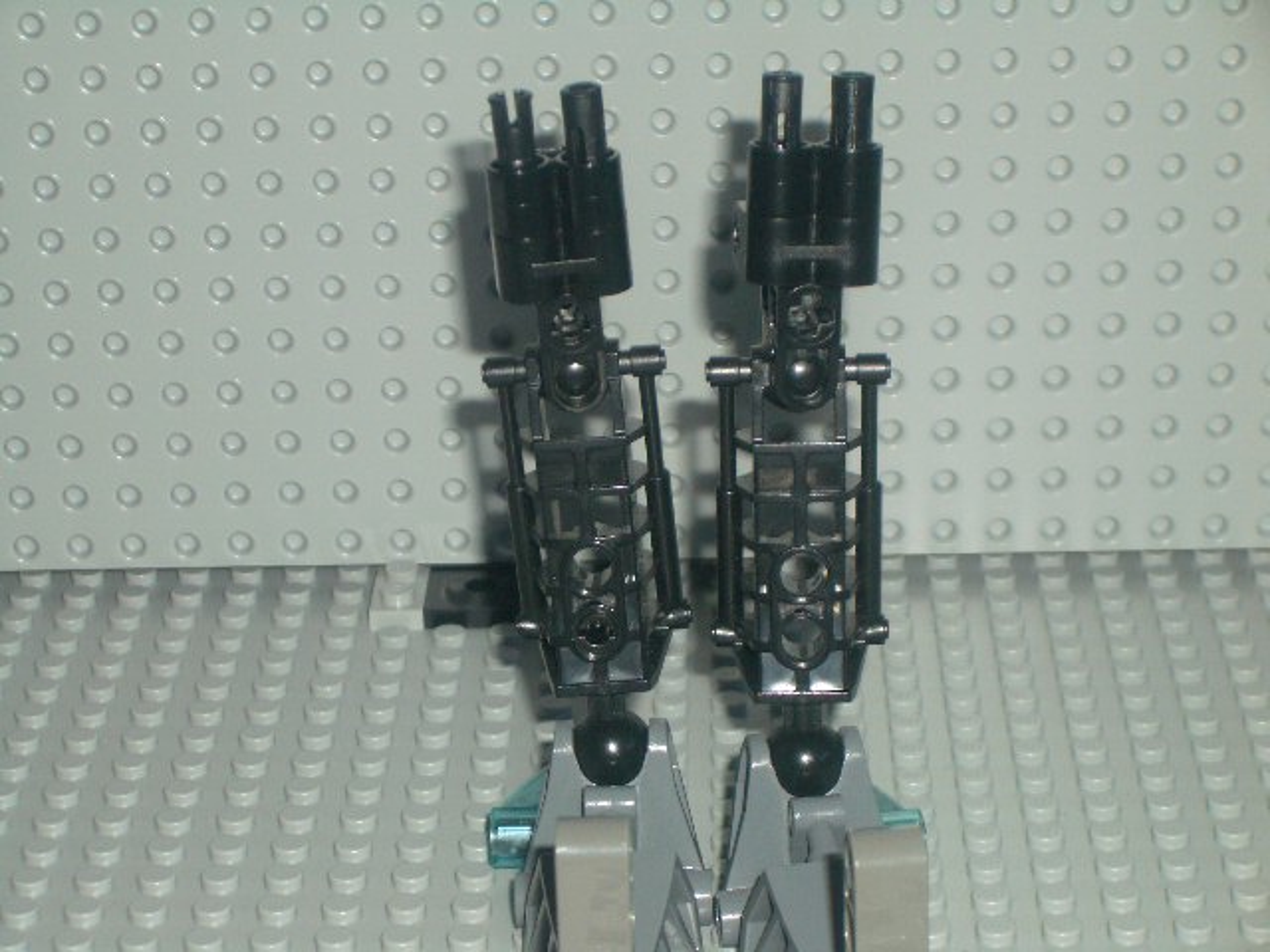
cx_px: 635
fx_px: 3852
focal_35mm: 105
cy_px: 476
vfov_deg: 14.1
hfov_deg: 18.7
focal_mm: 17.4
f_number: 4.8
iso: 100
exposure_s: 1/60
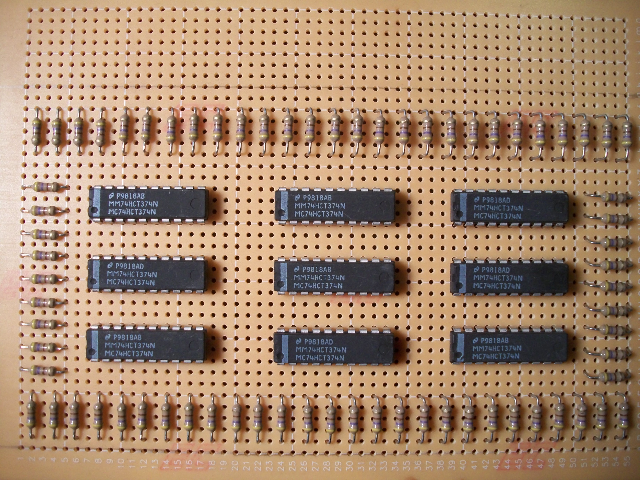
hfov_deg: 56.8
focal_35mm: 32
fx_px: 592
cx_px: 320
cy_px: 240
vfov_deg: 44.2
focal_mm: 5.7
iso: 160
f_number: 2.9
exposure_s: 1/40
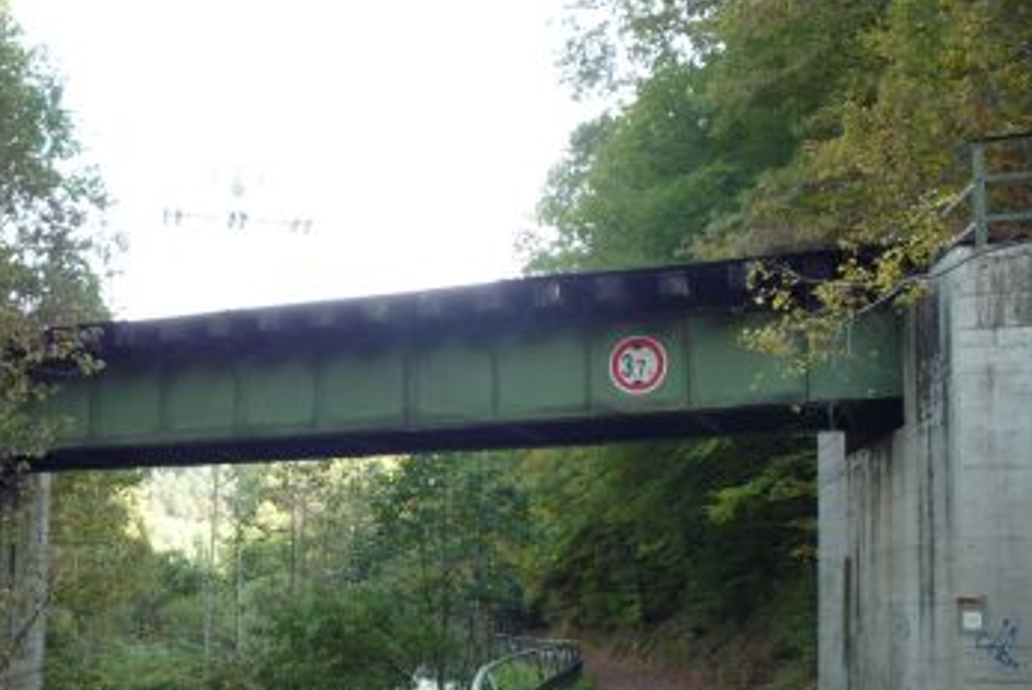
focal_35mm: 46
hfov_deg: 42.5
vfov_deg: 28.9
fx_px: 1320
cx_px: 416
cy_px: 509
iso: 100
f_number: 3.3
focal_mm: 5.2
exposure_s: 1/50
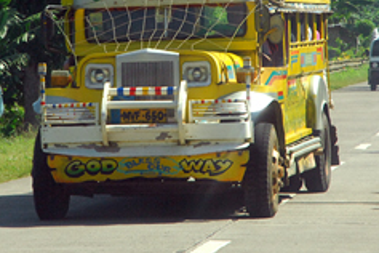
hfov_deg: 6.4
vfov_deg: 4.3
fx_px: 3392
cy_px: 38
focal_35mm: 322
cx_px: 144
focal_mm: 85
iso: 400
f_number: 9
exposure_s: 1/500
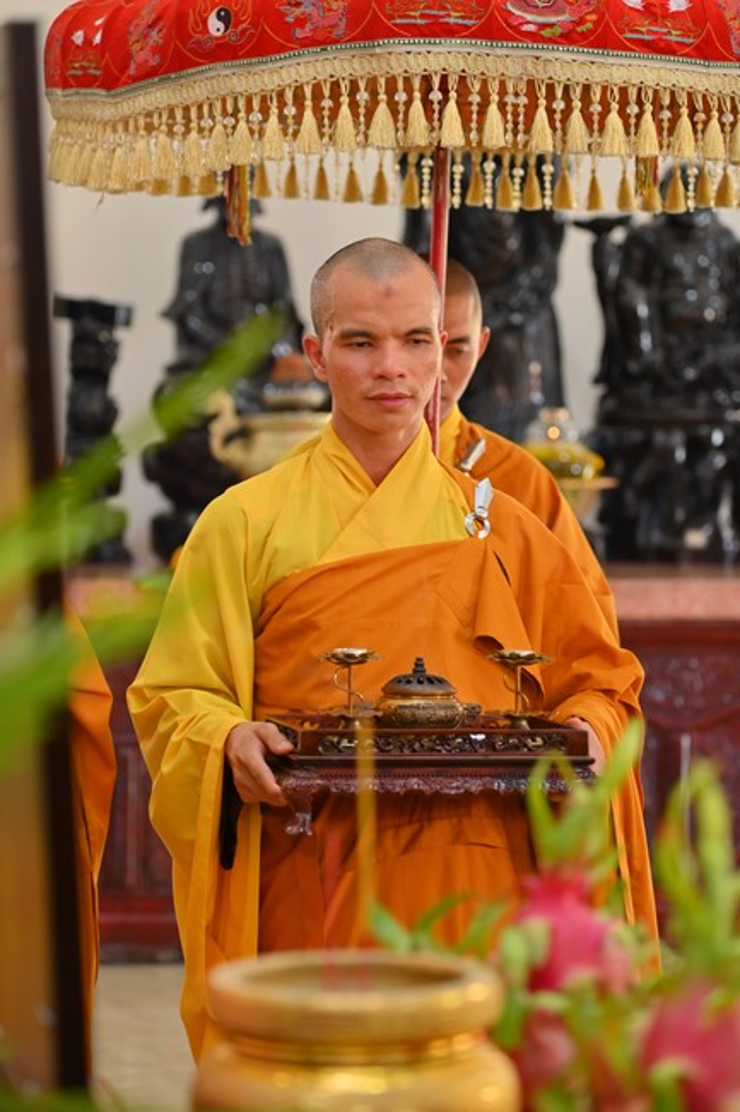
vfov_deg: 17.1
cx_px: 370
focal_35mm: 120
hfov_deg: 11.4
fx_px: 3702
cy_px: 556
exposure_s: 1/100
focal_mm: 120
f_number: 4.5
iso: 1000
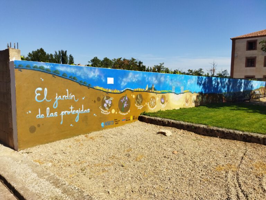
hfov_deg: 65.3
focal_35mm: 27
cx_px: 133
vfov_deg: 51.4
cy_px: 100
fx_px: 207
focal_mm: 4.71
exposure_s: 1/3720
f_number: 1.79
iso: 98
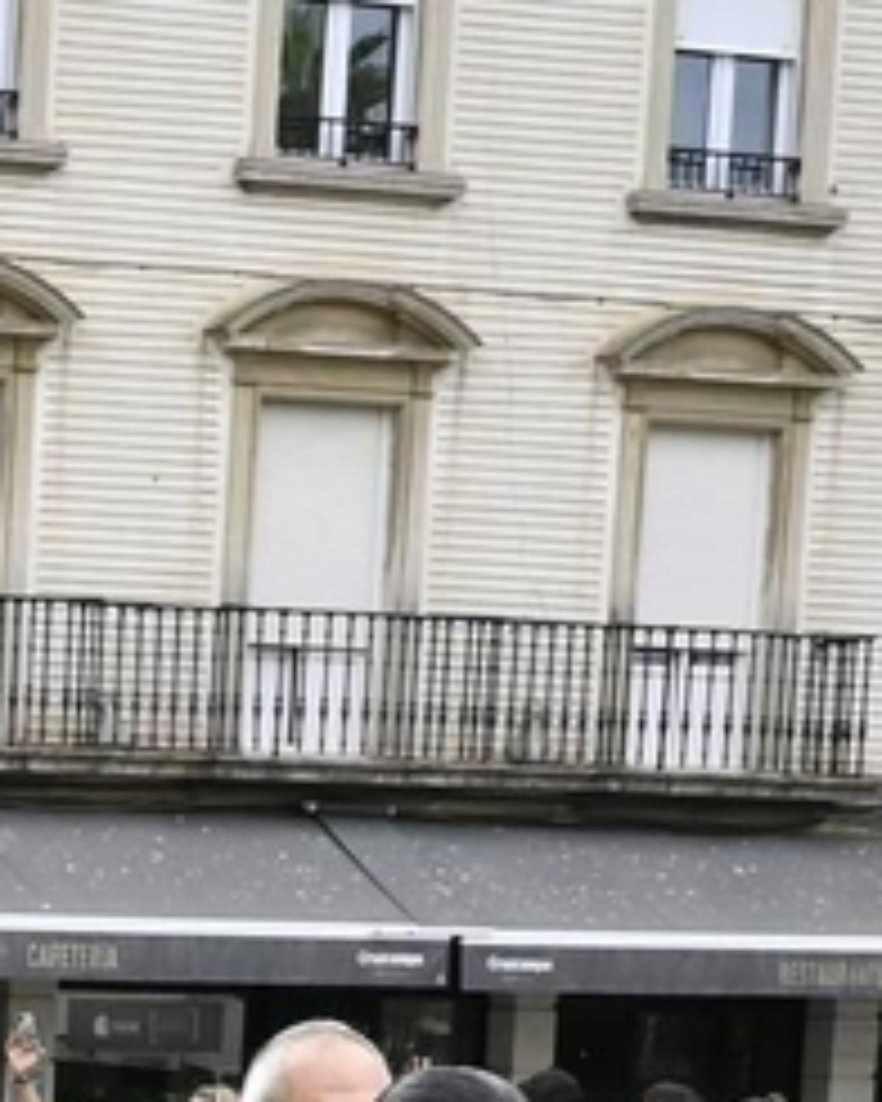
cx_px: -914
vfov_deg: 12.3
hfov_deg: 9.7
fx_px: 4797
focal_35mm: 147
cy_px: 1804
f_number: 5
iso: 800
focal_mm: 16
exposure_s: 1/1600
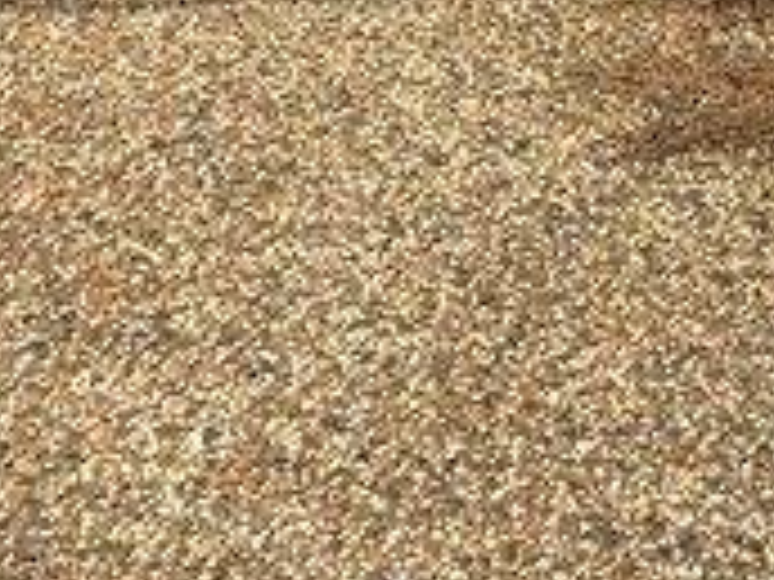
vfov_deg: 8.9
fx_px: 3466
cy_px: -674
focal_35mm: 155
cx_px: 824
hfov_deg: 12.5
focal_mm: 5.7
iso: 50
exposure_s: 1/7463
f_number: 1.5
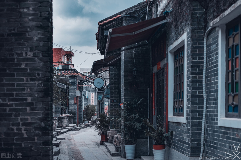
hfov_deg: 37.5
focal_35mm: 53
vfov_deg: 25.5
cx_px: 120
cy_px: 80
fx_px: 355
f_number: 2
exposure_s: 1/60
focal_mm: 35
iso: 320
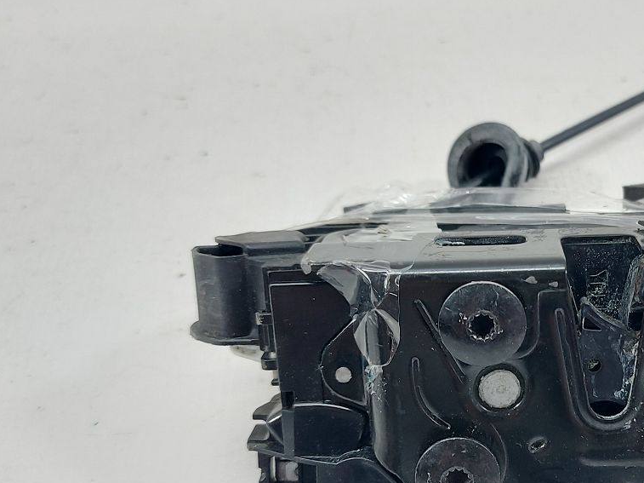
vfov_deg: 32.7
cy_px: 303
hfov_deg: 40.3
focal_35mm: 44
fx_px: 818
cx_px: 559
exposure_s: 1/50
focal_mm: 5.23
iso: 100
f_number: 1.8
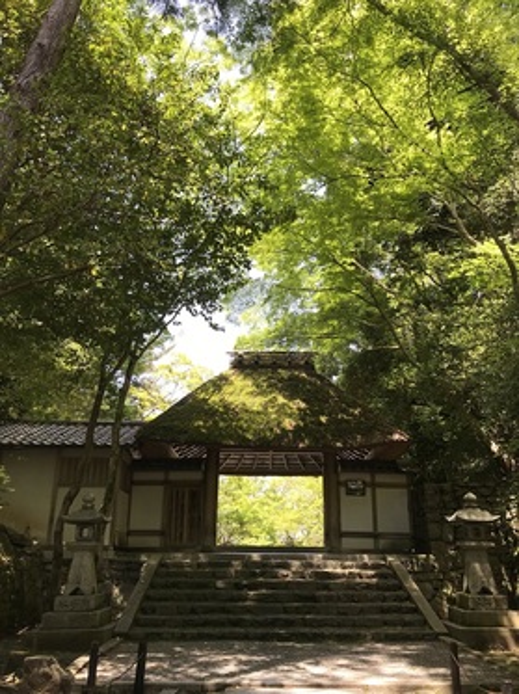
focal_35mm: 28
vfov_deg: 63.5
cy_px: 347
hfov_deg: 49.7
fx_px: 561
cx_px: 260
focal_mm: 3.99
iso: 20
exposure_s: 1/319
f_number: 1.8
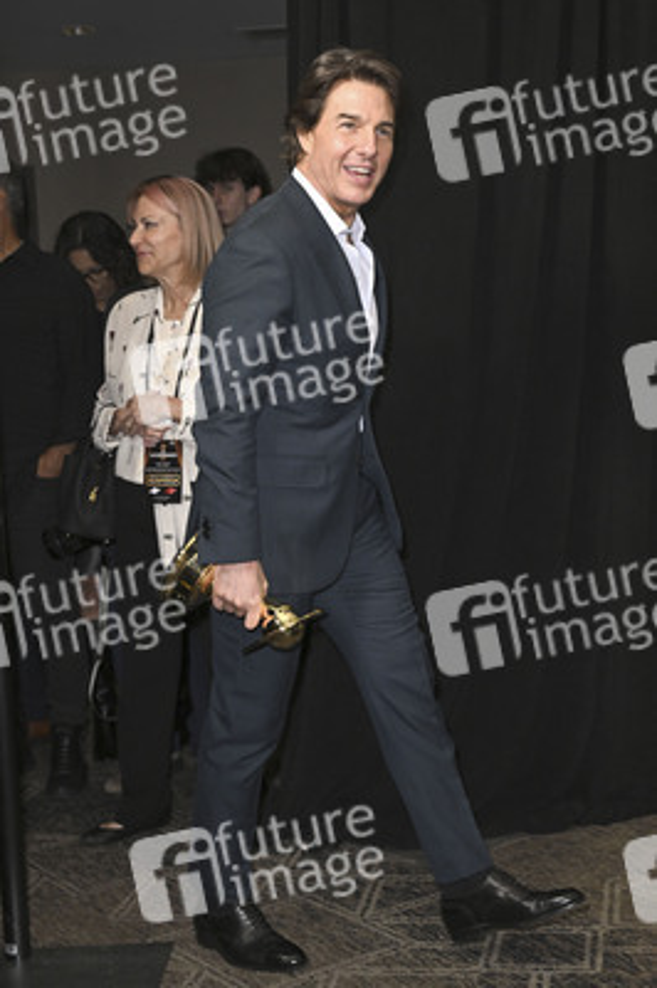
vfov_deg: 43.6
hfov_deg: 29.8
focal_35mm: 45
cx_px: 328
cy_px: 494
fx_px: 1234
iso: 2000
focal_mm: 45
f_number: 5.6
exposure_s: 1/320
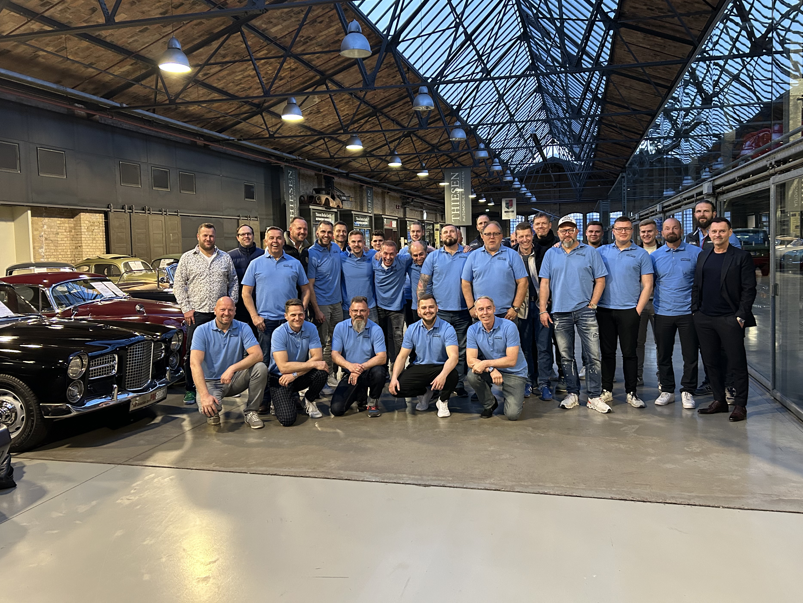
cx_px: 426
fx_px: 650
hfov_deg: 63.4
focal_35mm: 28
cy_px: 279
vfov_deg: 49.7
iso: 500
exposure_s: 1/33
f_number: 1.5
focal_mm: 5.7
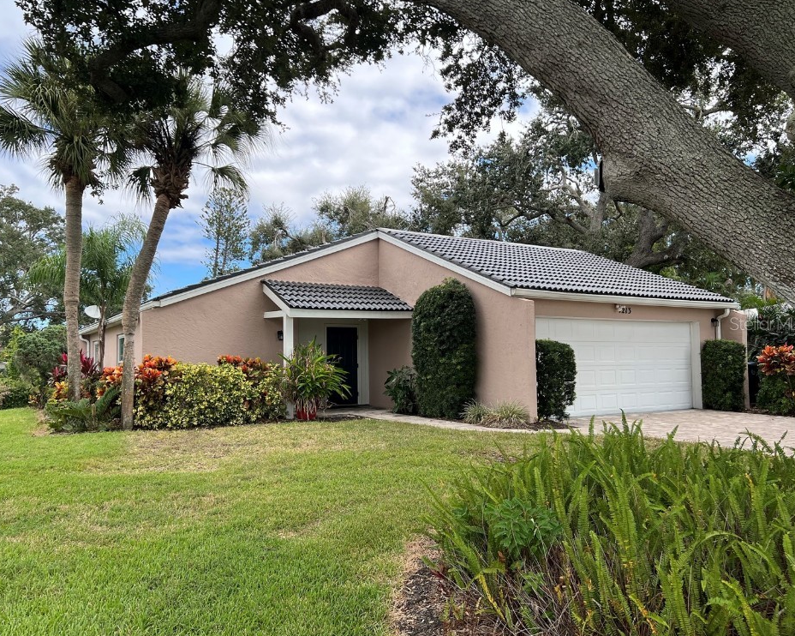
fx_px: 659
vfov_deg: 51.5
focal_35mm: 28
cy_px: 323
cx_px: 372
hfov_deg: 62.2
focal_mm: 5.7
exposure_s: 1/1575
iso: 50
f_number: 1.5
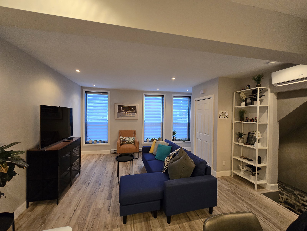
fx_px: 115
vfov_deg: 89.9
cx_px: 154
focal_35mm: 13
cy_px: 116
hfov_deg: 106.2
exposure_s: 1/60
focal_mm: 2.2
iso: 400
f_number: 2.2
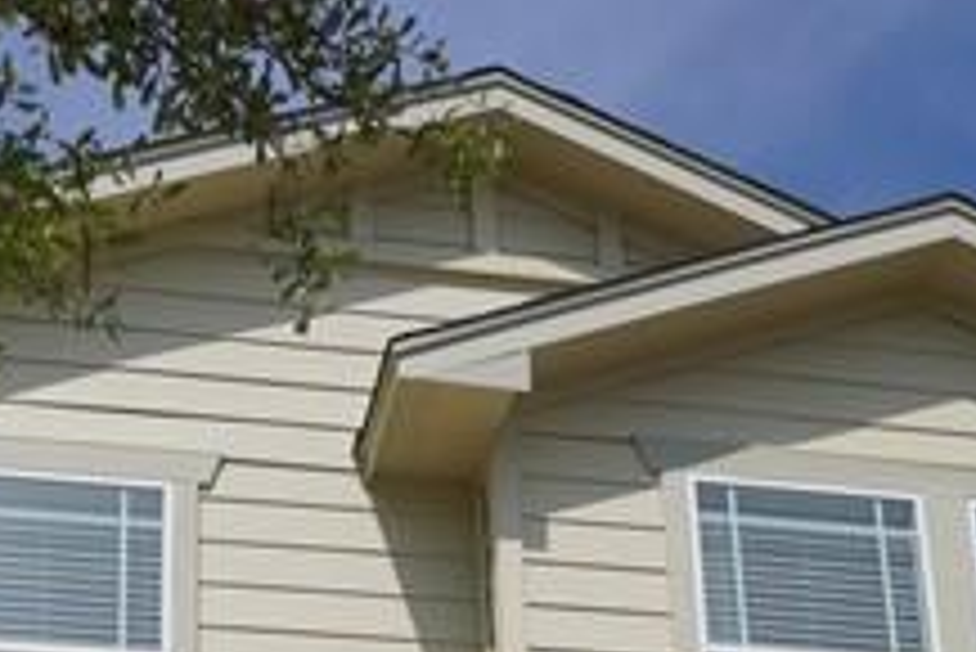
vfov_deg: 13.9
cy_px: 1264
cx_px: 301
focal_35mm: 85
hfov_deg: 23.8
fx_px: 2306
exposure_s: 1/1000
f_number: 5
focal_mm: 17
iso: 100
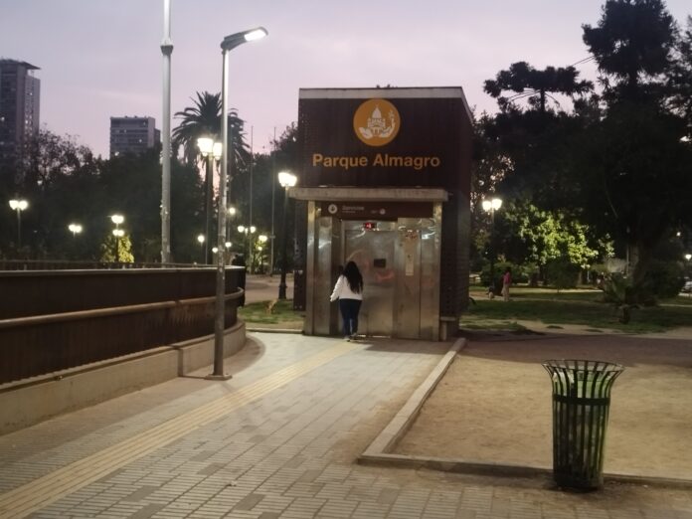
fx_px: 480
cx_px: 346
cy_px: 260
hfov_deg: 71.6
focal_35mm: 24
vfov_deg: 56.8
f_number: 1.89
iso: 790
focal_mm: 5.89
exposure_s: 1/25
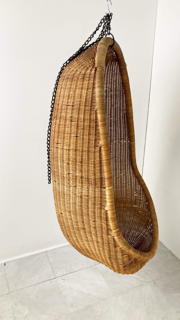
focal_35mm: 31
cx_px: 109
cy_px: 158
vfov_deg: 62.6
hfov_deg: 37.6
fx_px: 263
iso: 50
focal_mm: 3.99
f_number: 1.8
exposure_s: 1/100
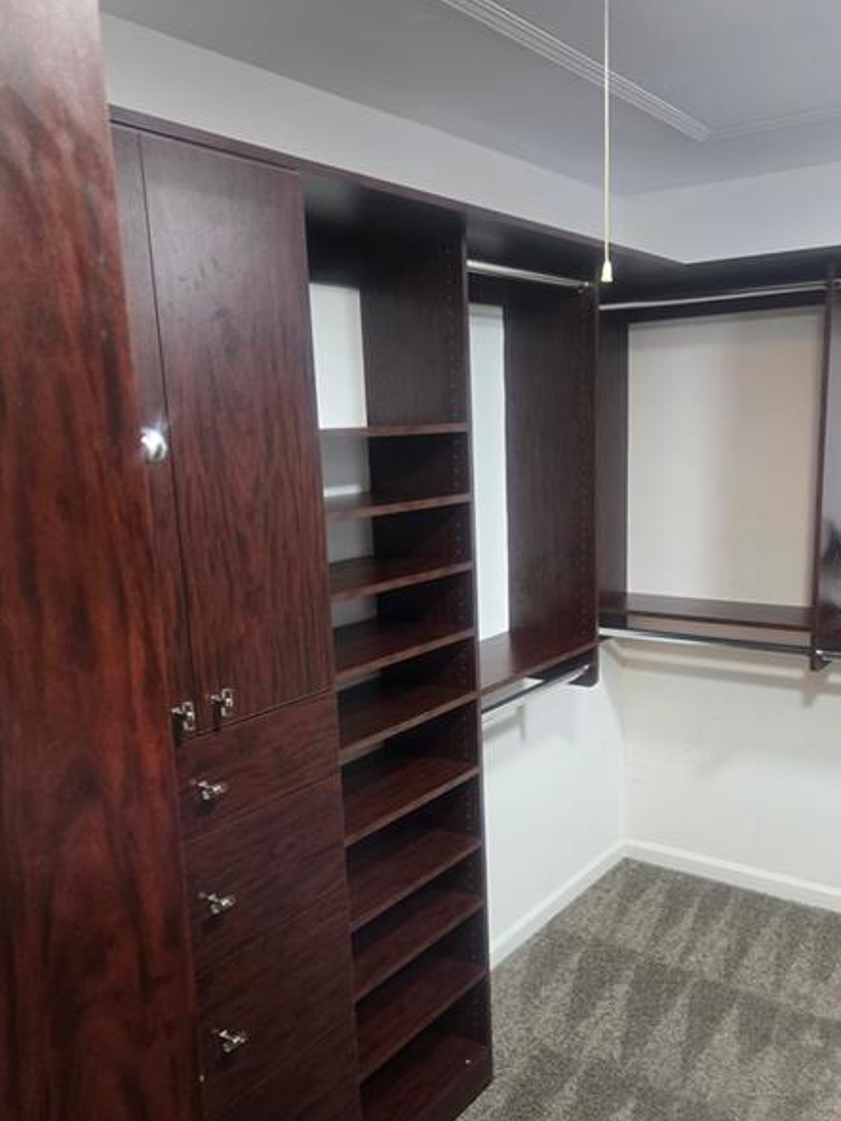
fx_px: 971
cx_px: 497
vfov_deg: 59.8
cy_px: 619
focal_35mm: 30
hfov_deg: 46.6
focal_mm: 5.4
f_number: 1.8
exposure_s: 1/60
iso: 640
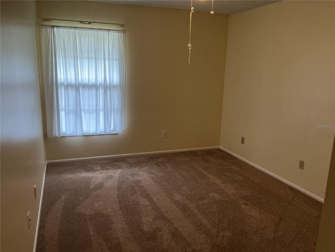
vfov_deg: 48.2
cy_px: 126
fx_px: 281
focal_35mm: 29
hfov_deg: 61.7
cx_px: 168
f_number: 1.8
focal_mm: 3
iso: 200
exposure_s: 1/40
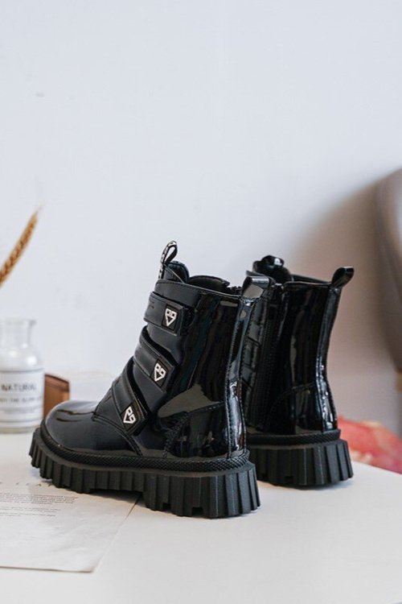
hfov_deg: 30.5
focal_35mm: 44
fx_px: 737
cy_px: 302
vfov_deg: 44.5
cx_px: 201
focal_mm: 44
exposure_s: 1/100
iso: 500
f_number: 4
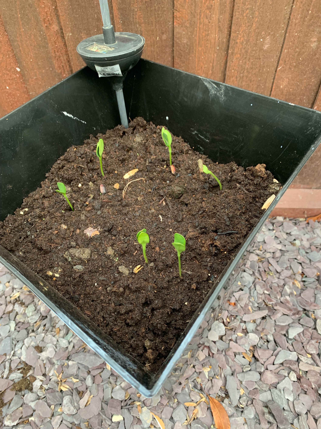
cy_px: 214
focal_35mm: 26
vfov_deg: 67.3
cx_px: 160
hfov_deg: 53.1
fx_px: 321
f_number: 1.8
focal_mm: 4.25
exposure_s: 1/60
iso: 125
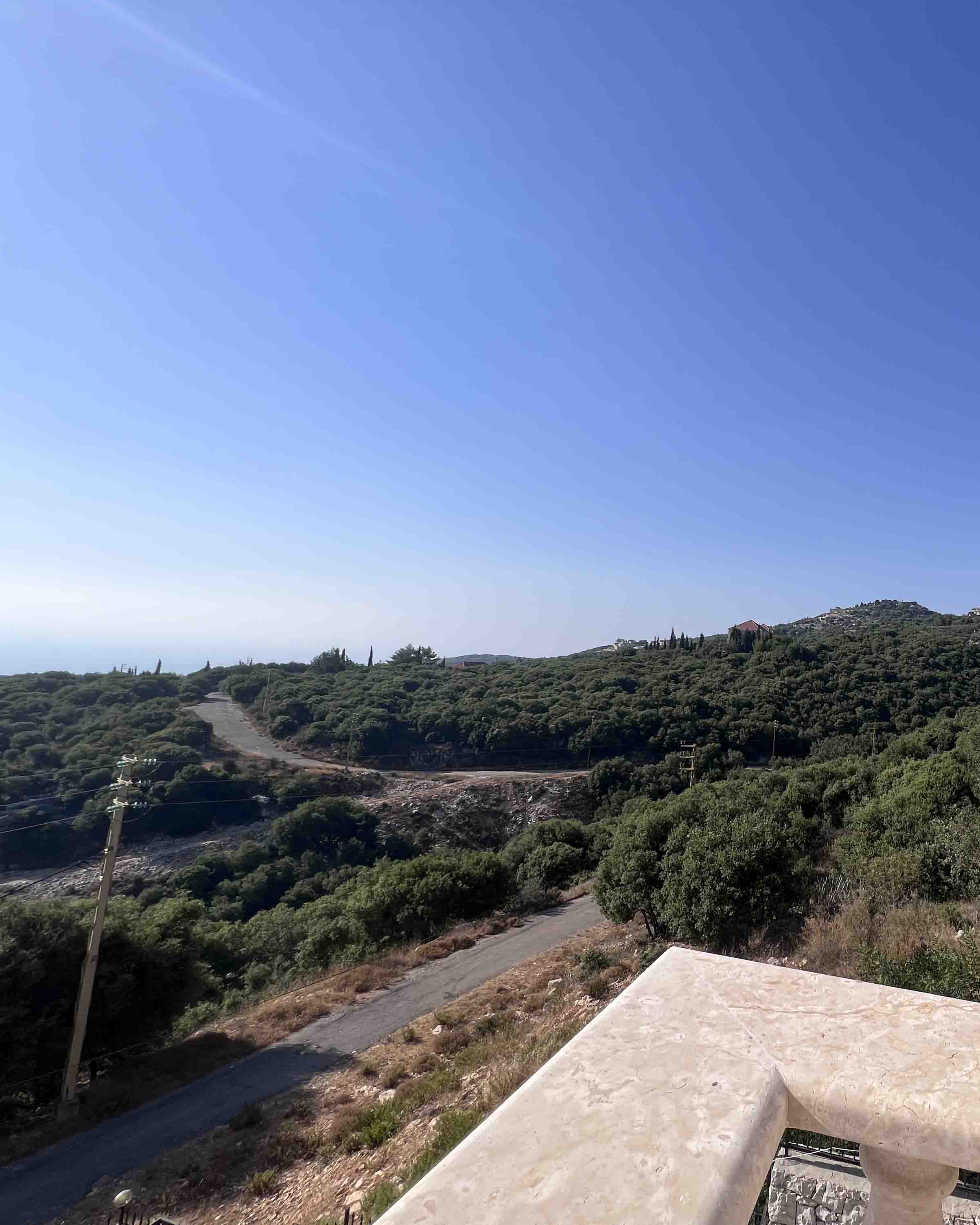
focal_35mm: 17
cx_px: 809
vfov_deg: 89.6
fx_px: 616
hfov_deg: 68.2
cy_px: 612
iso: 32
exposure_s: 1/2053
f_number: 1.8
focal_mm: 1.57
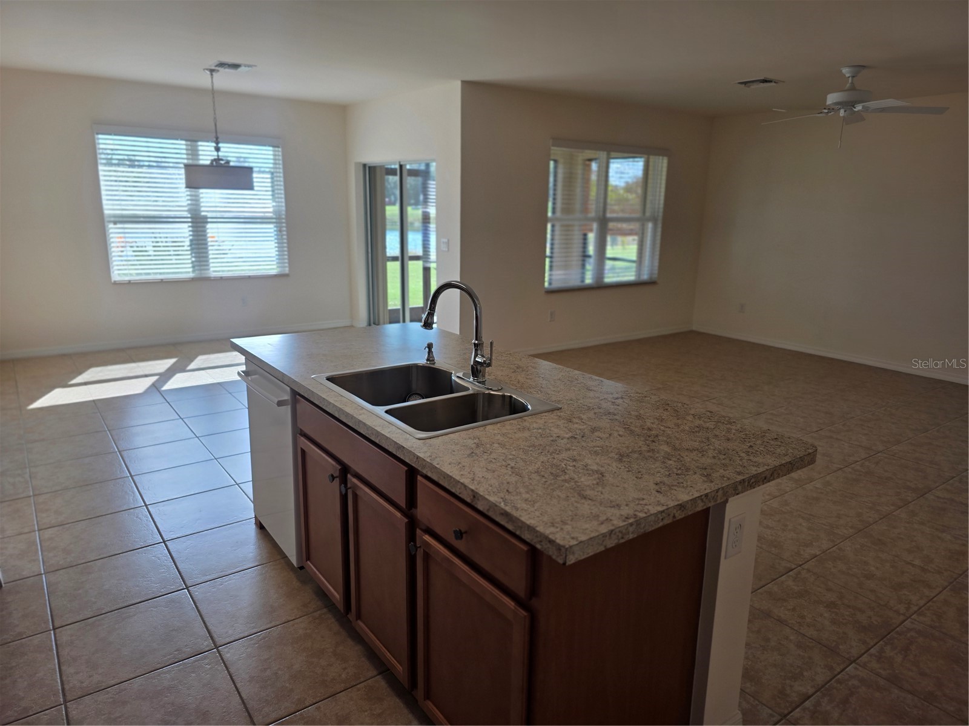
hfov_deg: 73.9
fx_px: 644
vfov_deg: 58.9
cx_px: 484
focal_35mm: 23
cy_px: 363
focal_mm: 6.3
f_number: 1.7
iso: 12
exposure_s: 1/121
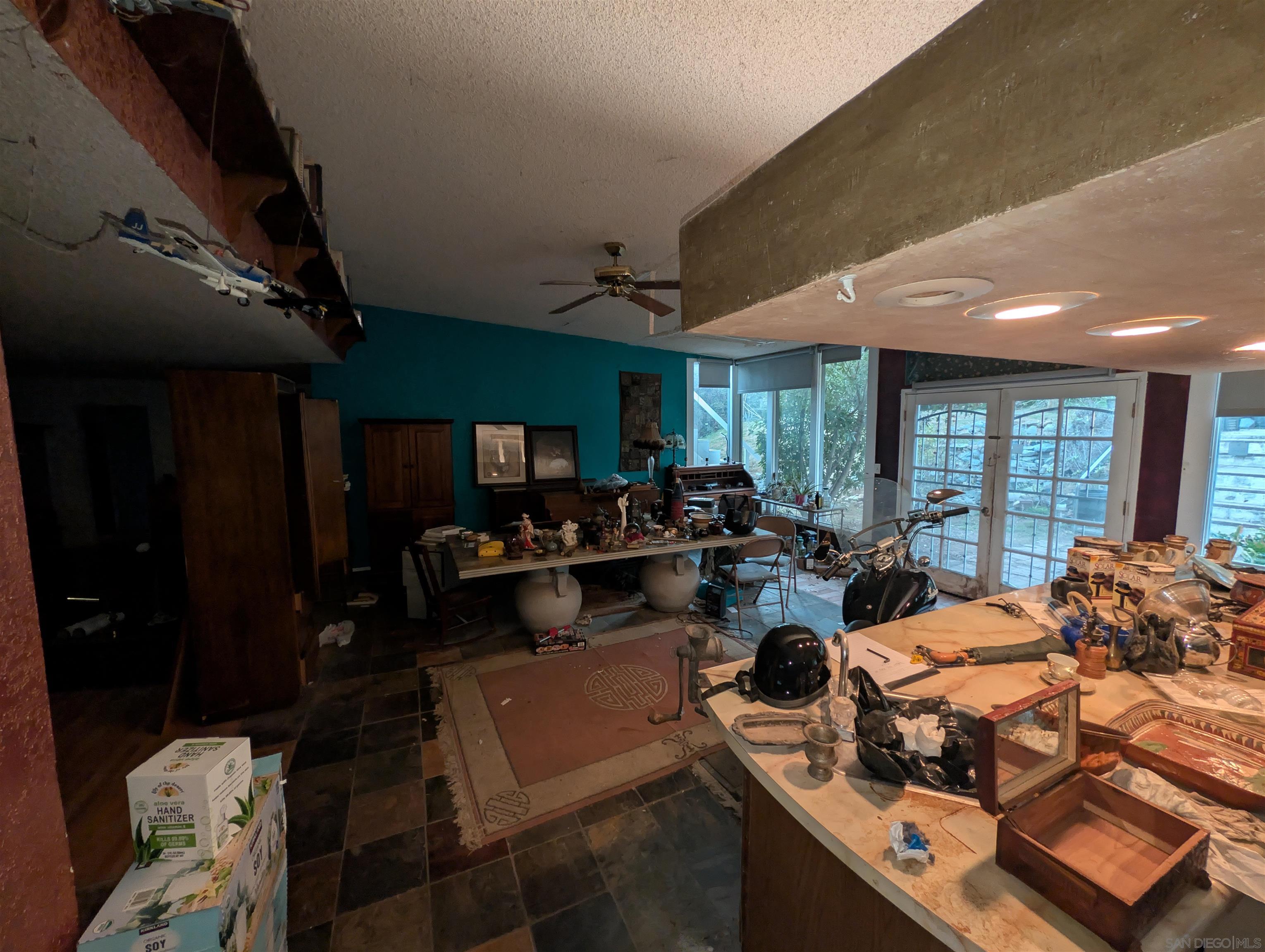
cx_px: 632
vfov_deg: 94.6
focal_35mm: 12
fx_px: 439
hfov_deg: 110.5
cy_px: 476
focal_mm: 2.02
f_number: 1.7
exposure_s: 1/24
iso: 170
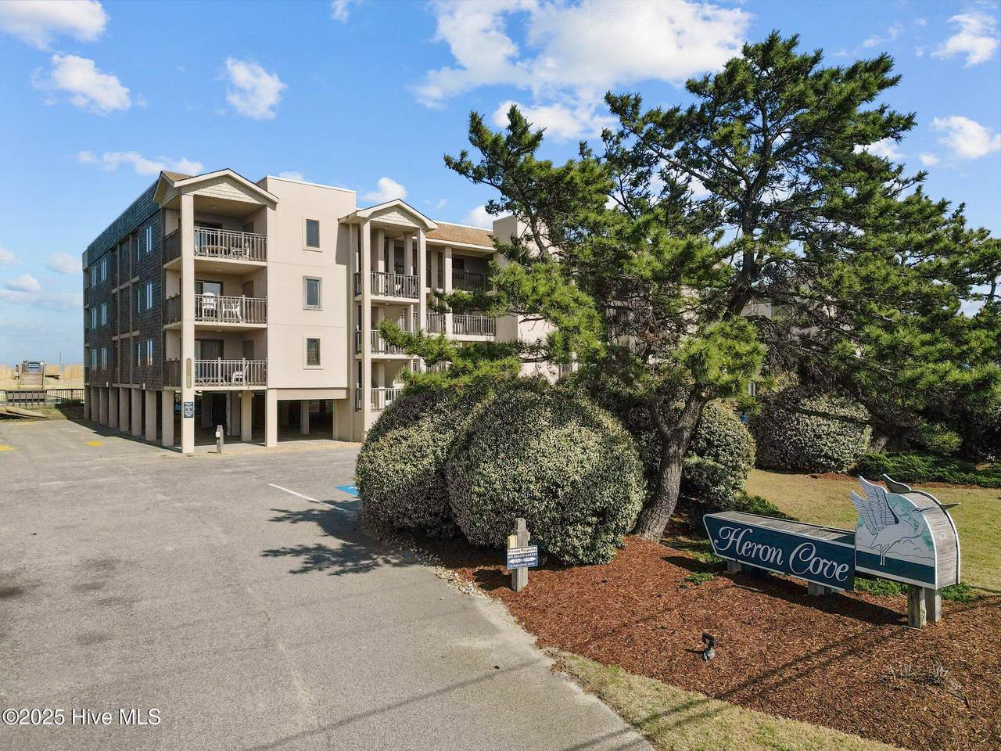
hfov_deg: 71.6
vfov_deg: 56.8
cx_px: 500
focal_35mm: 24
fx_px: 694
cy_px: 376
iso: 110
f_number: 1.7
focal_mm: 6.72
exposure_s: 1/8000
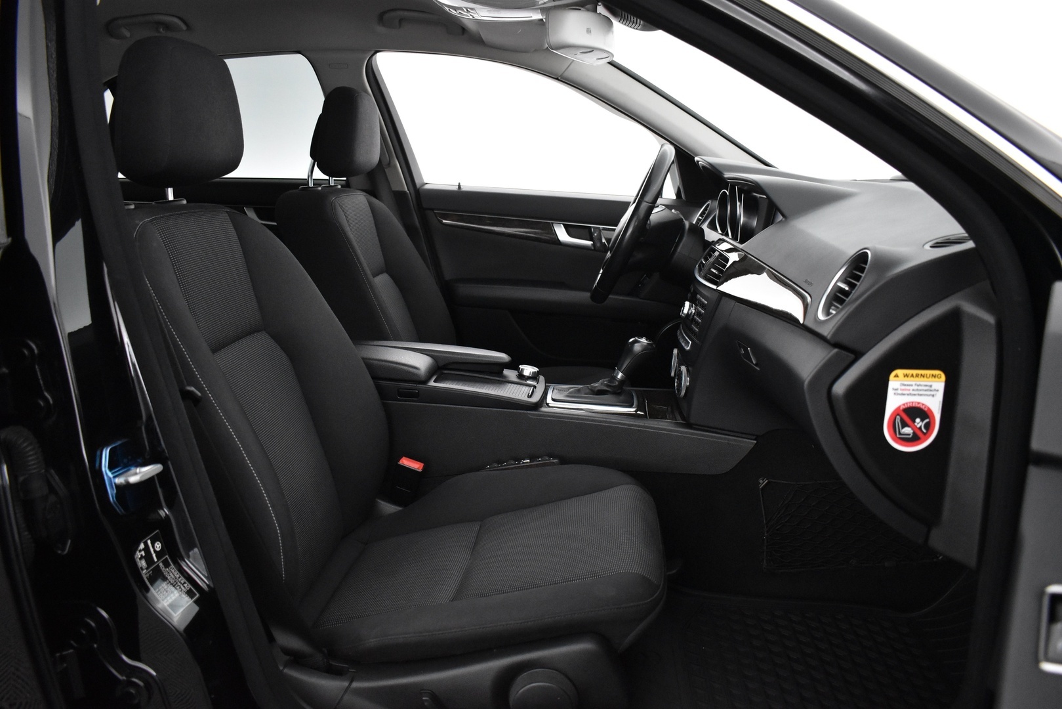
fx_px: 797
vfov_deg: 47.9
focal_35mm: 27
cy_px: 354
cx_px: 531
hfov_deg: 67.4
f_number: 3.5
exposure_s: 1/50
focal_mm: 18
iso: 3200
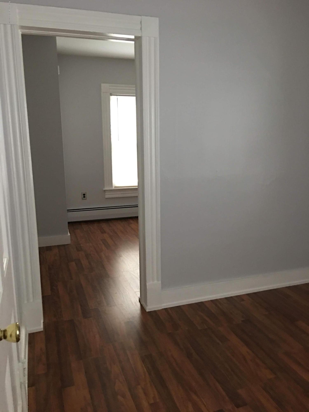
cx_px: 154
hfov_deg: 48.2
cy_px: 206
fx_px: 345
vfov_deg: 61.7
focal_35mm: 29
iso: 50
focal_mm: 4.15
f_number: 2.2
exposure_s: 1/4
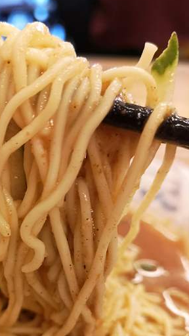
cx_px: 41
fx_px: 410
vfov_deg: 43.5
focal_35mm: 46
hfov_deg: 25.6
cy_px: 242
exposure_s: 1/50
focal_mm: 3.95
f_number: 1.8
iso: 160
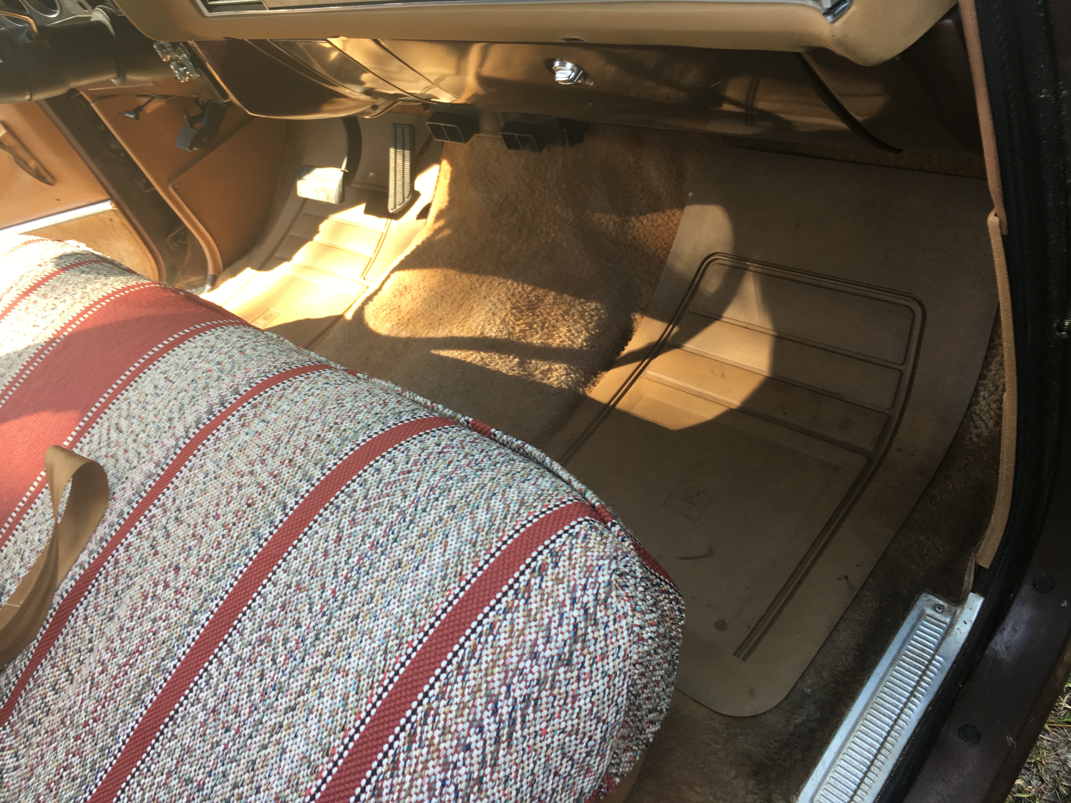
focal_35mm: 29
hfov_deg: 61.7
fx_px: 897
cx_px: 536
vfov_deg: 48.2
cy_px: 402
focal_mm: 4.15
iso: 25
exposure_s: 1/40
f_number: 2.2
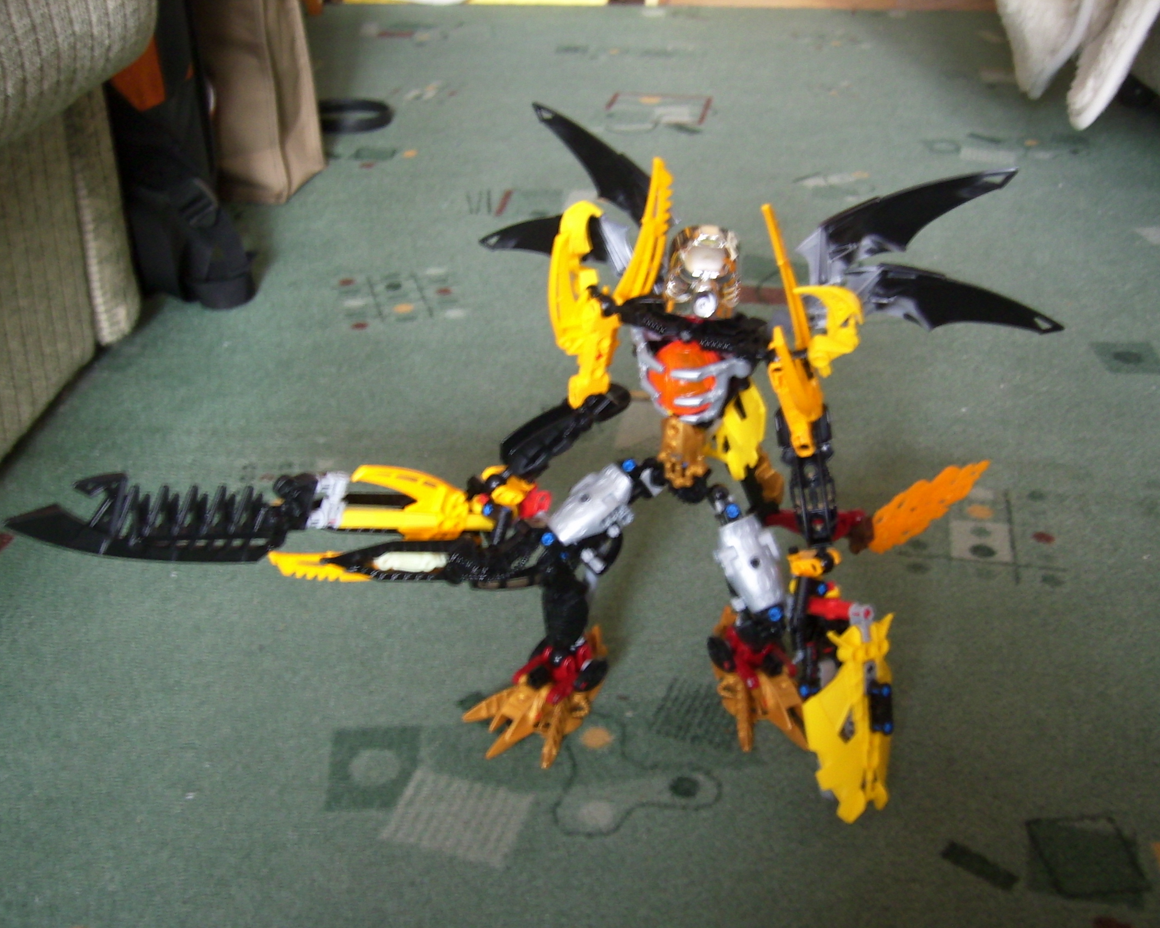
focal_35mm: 34
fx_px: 1167
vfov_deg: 43.4
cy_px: 469
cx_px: 574
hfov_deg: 52.8
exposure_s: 1
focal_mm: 5.99
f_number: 2.8
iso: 50
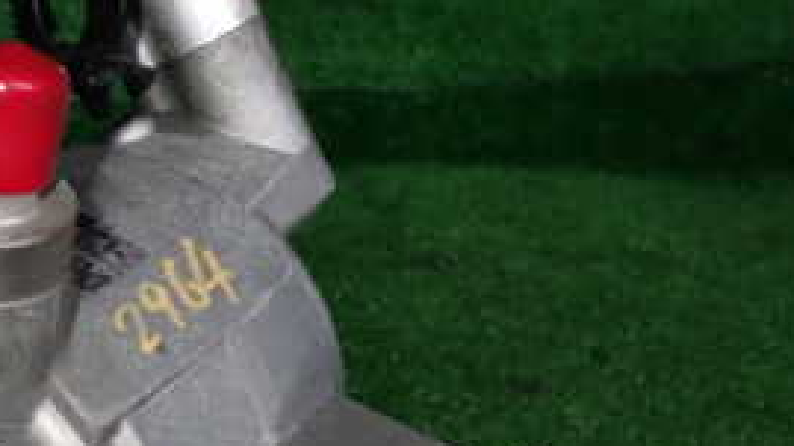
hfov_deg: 27.8
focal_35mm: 73
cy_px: 467
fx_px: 1536
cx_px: 68
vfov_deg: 16.1
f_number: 6.3
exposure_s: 1/30
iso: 100
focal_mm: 5.4
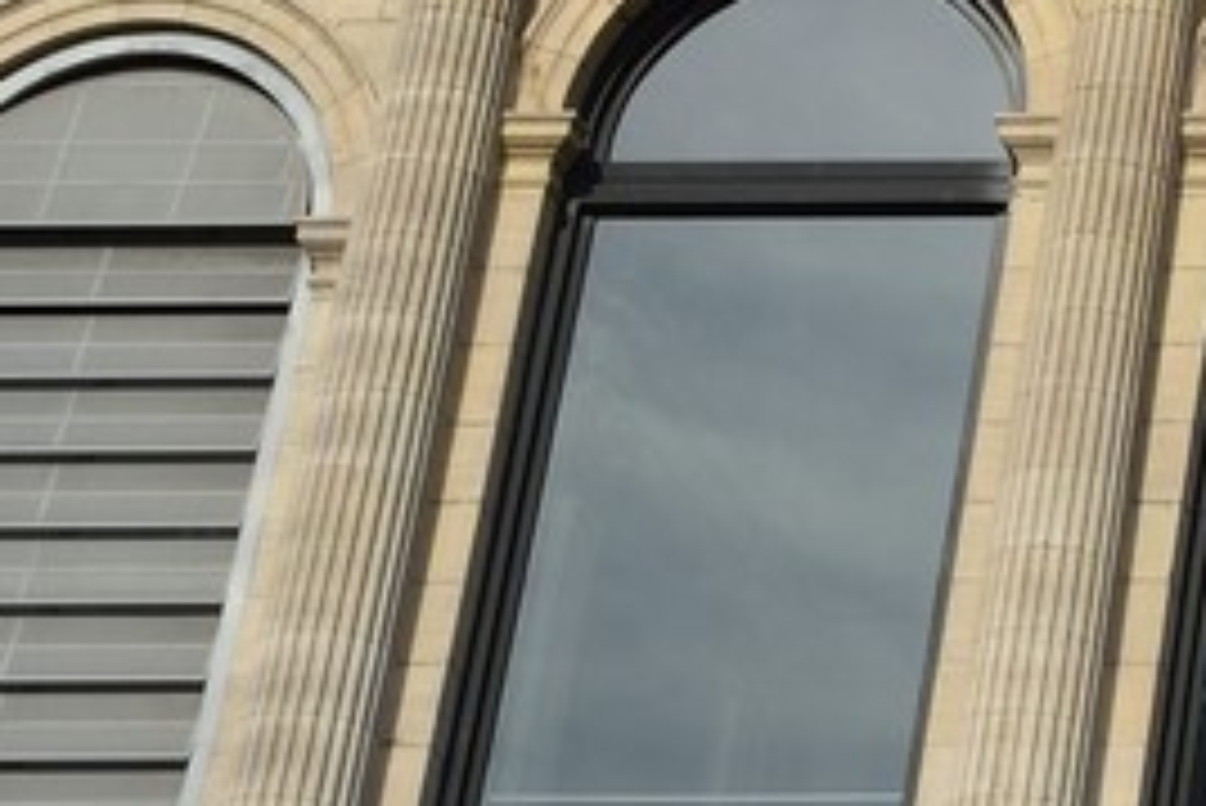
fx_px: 6402
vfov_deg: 7.0
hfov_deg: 9.6
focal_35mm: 191
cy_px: -707
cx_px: 2866
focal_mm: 32
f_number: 10
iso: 200
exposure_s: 1/250
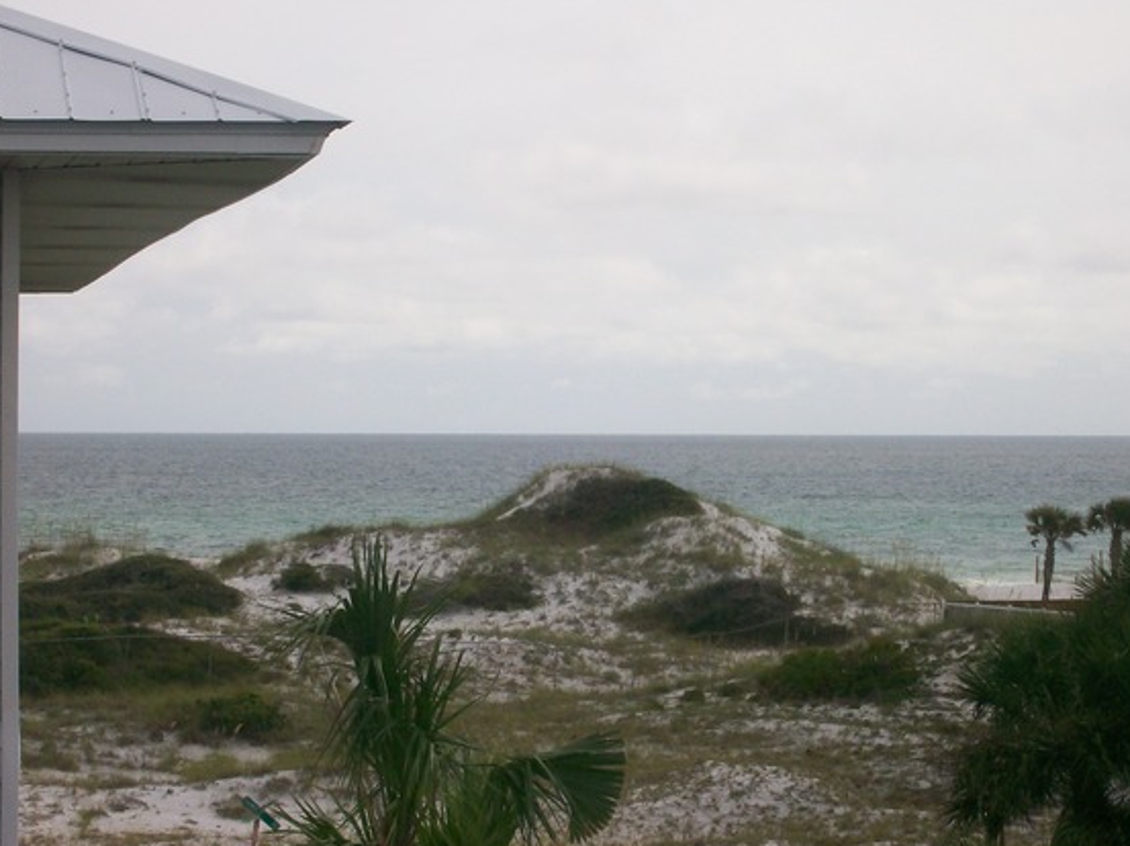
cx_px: 597
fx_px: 4078
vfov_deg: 11.8
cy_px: 377
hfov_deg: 15.8
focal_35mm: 125
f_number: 8.5
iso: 80
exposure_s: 1/380
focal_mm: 18
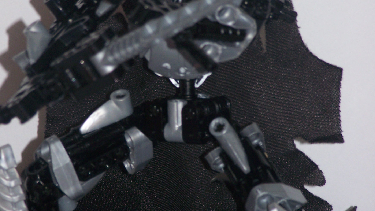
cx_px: 160
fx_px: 3272
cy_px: 115
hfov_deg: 6.6
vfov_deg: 3.7
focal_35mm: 329
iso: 80
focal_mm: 31.3
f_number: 3.2
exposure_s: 1/160
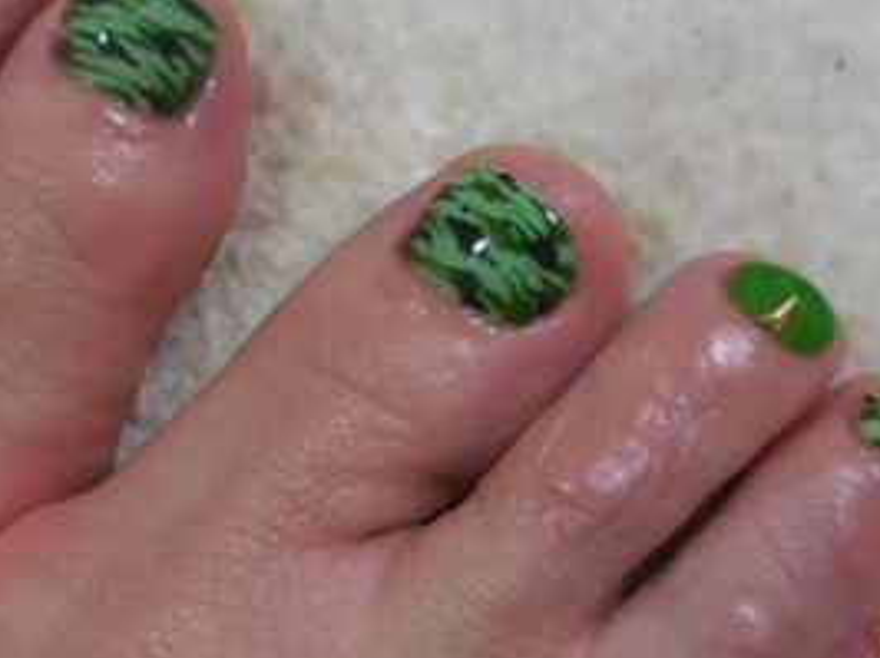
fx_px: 1194
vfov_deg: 30.8
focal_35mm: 47
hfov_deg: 39.5
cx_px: 232
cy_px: 379
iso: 320
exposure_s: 1/30
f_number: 3.3
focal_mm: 4.5
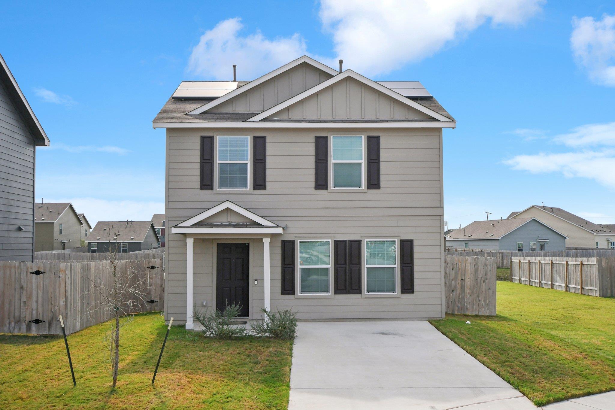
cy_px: 205
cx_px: 308
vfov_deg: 36.9
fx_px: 615
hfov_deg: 53.1
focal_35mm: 36
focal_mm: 24
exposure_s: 1/2000
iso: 400
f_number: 8
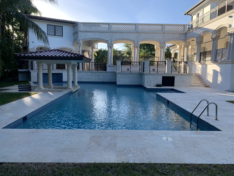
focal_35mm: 26
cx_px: 117
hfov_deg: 67.3
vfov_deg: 53.1
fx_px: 176
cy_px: 88
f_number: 1.8
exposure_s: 1/523
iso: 25
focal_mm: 4.25
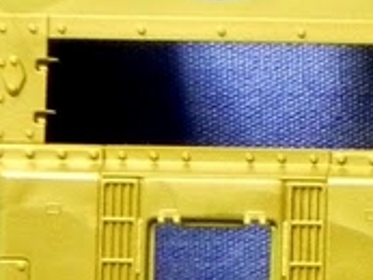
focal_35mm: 555
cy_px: 582
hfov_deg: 3.5
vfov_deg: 2.7
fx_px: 5984
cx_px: 817
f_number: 4
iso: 400
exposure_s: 1/7.1
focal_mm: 13.4
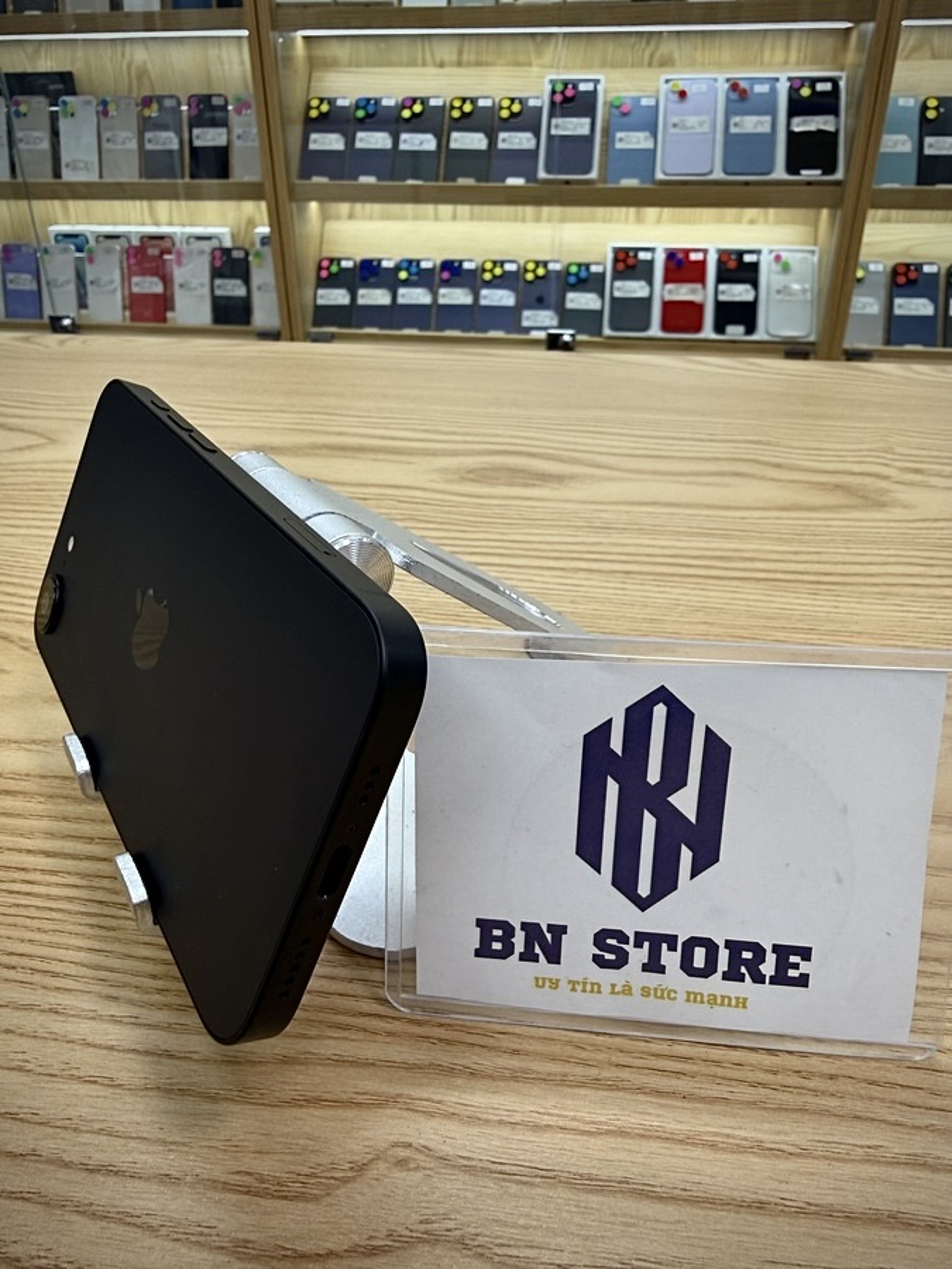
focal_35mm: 24
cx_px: 476
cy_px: 634
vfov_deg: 71.6
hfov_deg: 56.8
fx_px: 880
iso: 80
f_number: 2.2
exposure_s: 1/120
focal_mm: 2.22
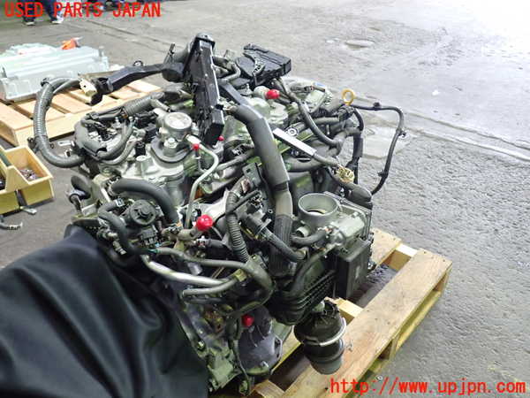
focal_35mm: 30
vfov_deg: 46.8
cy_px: 199
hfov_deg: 60.0
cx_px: 265
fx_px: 459
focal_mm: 5.4
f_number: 2.3
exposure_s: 1/30
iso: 400
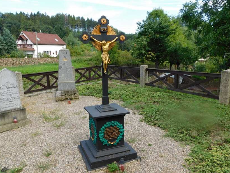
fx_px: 186
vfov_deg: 49.7
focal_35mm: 28
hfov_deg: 63.4
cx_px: 111
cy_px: 94
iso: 125
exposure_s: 1/500
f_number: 3
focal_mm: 4
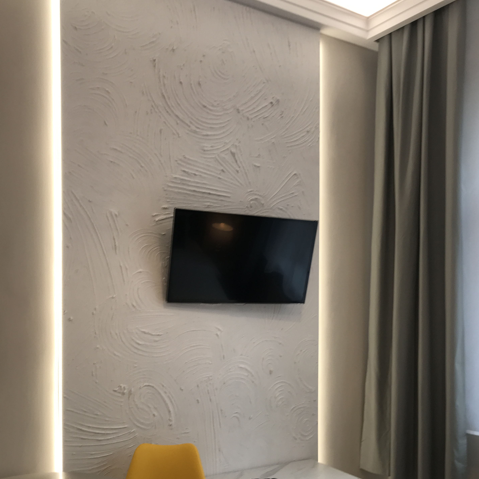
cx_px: 251
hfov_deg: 47.2
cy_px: 300
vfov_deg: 46.8
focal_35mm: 35
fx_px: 548
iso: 25
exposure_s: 1/50
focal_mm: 3.99
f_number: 1.8
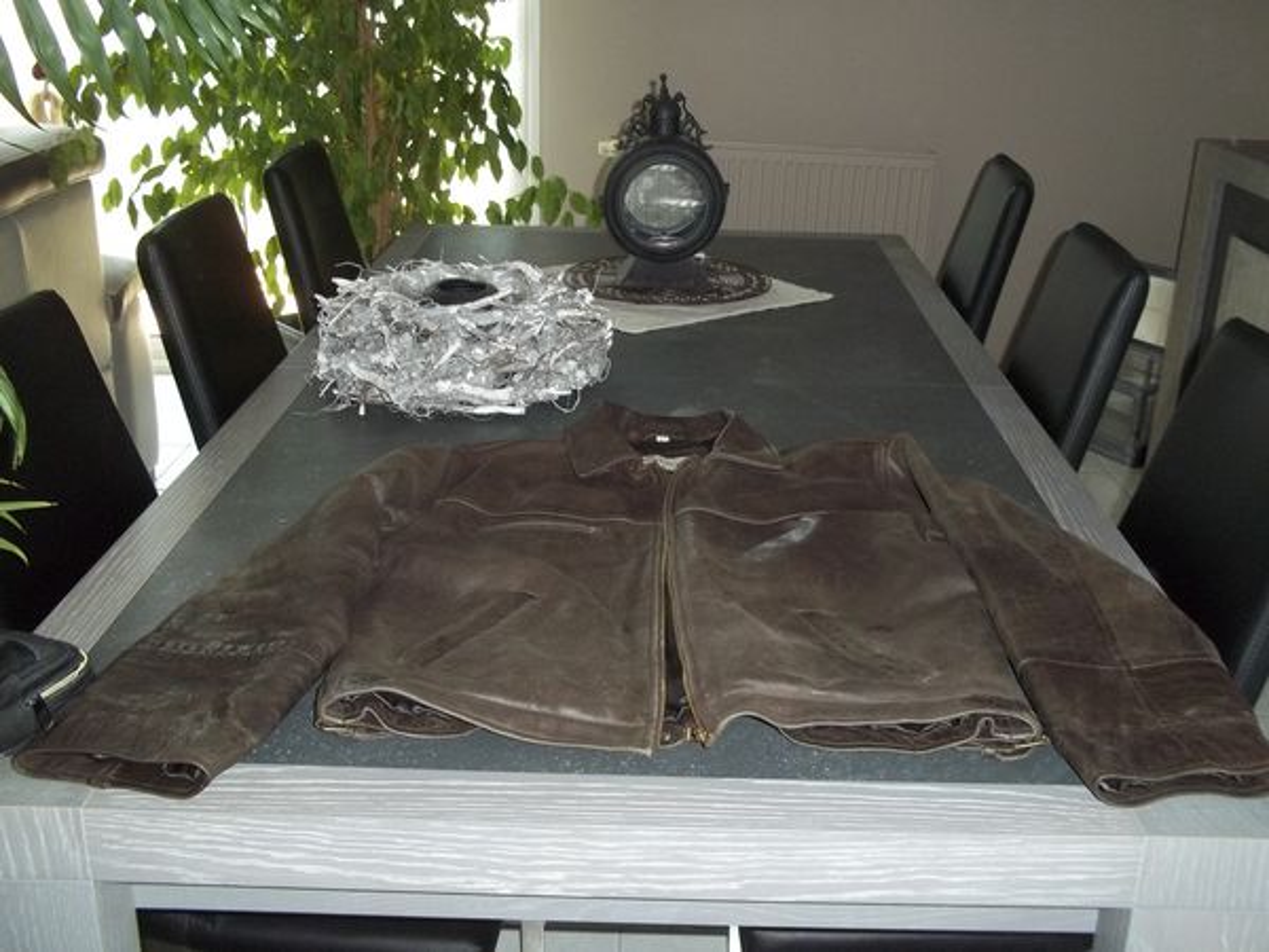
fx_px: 1320
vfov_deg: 39.7
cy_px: 476
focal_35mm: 36
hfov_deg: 51.4
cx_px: 634
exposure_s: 1/30
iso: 160
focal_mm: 6.5
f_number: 3.1
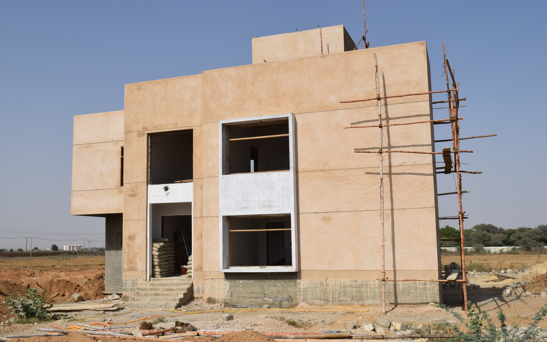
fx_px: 552
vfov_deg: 34.4
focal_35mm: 37
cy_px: 175
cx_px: 273
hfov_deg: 52.8
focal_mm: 24
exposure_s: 1/500
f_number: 11
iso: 200
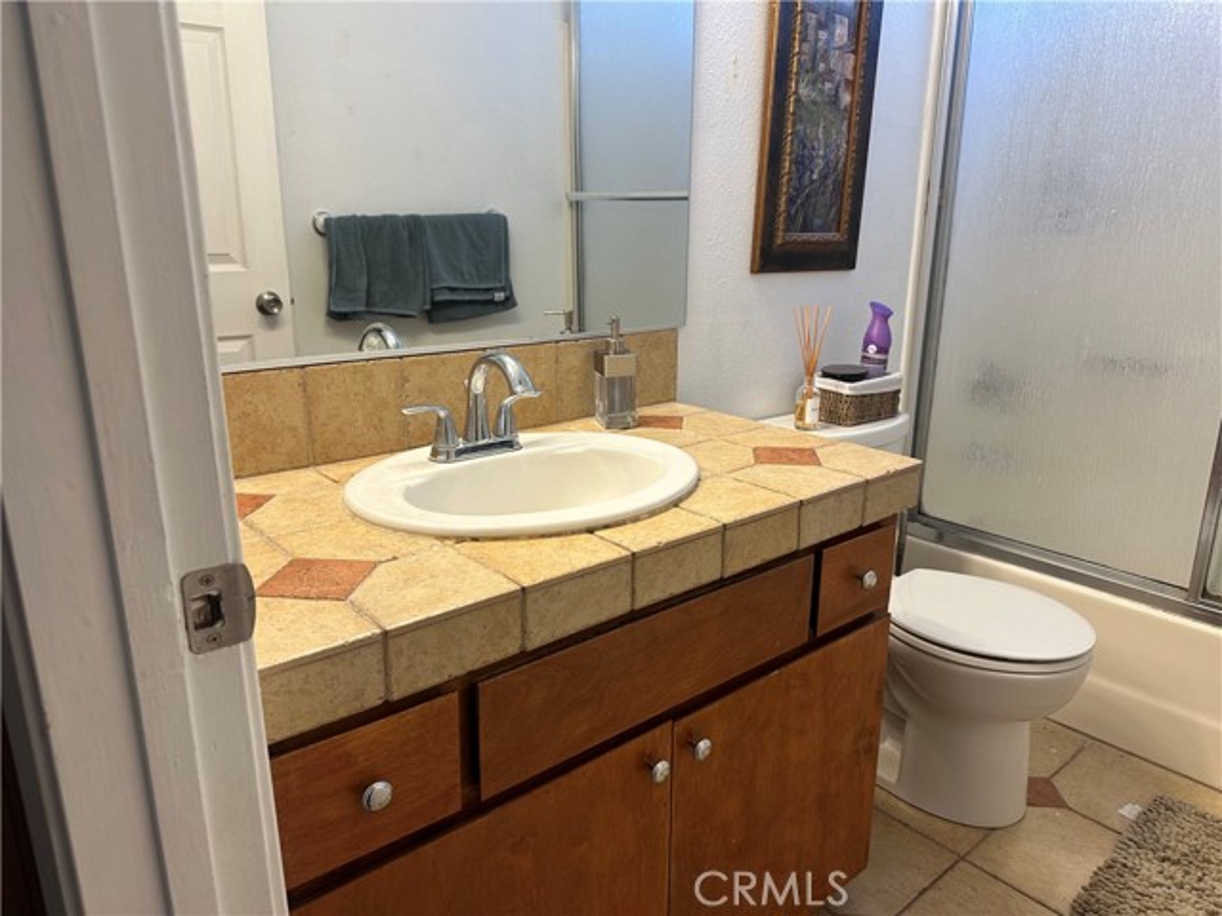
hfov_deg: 71.6
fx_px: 847
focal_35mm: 24
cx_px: 611
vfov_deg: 56.8
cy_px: 458
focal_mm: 6.86
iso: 100
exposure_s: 1/120
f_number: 1.78
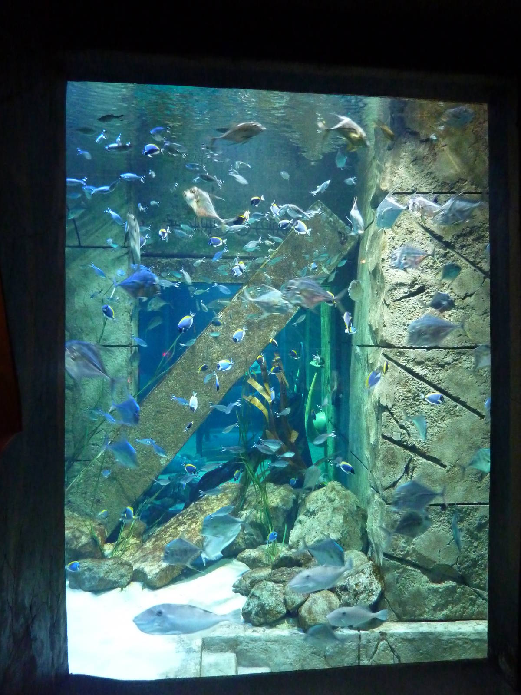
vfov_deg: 69.4
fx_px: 502
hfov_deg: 54.9
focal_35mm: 25
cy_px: 348
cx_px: 260
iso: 800
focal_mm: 4.1
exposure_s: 1/20
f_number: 3.3
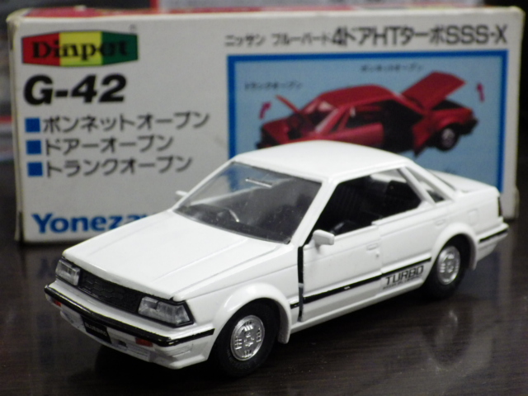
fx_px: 1083
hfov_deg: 27.4
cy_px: 198
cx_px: 264
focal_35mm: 71
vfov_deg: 20.7
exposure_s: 1/50
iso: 800
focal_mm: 12.8
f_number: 4.2
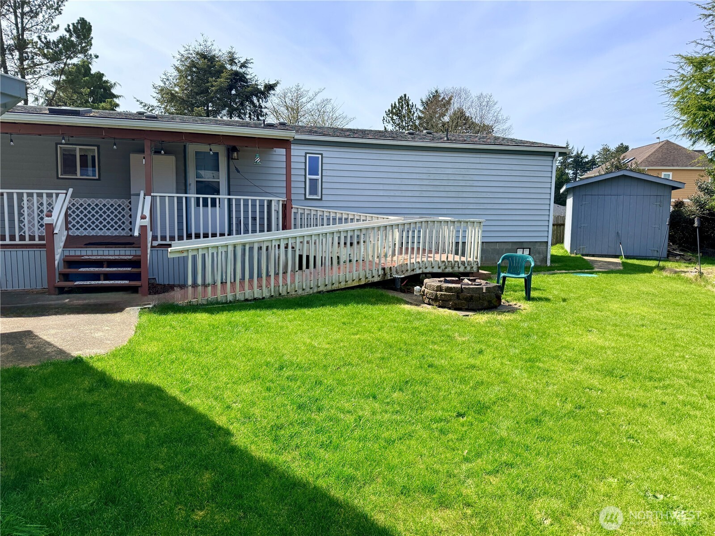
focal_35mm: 24
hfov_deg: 71.6
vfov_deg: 56.8
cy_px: 268
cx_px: 358
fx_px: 496
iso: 100
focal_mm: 6.76
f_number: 1.78
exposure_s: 1/4167
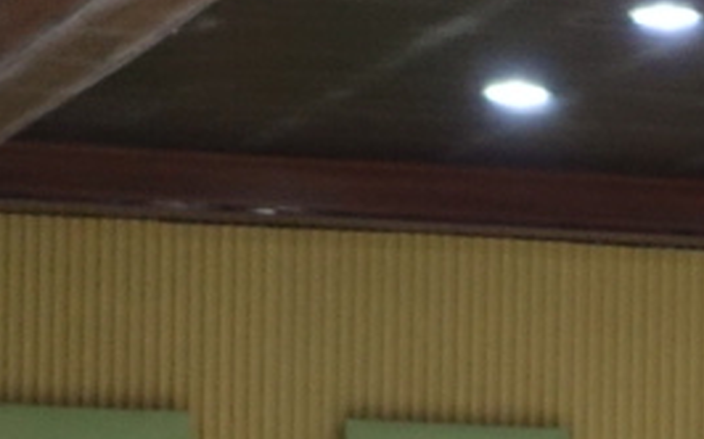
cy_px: 1322
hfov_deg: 5.0
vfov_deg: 3.1
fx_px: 7959
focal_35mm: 415
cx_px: 1098
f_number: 2.8
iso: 800
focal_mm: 24.64
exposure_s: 1/50
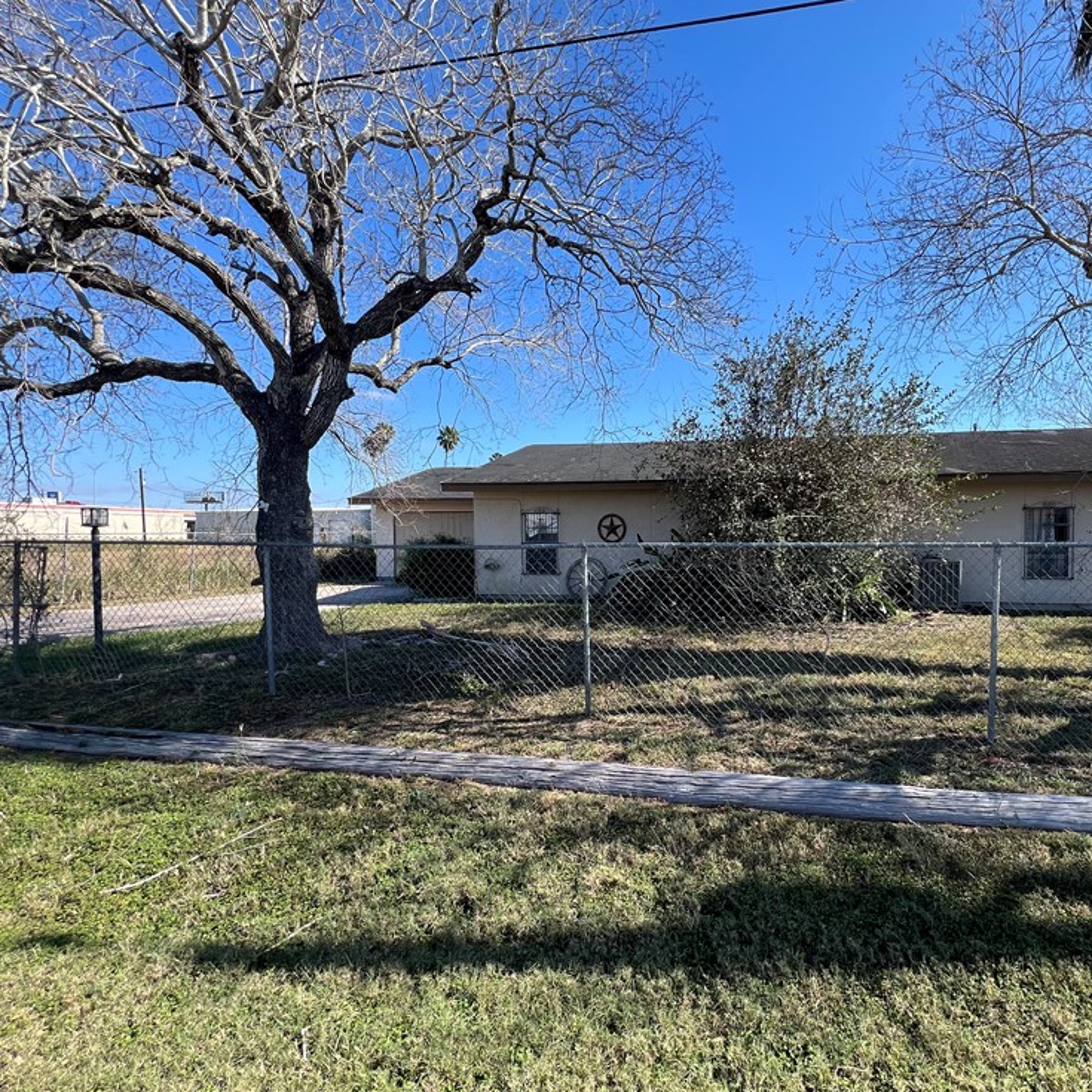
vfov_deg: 87.4
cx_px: 700
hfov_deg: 85.3
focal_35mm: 16
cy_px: 547
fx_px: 571
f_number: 1.8
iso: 32
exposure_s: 1/758
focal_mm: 1.57
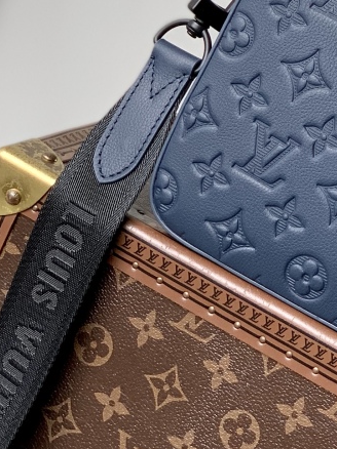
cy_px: -67
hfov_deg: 8.5
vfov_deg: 11.4
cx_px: 479
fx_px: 2222
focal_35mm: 171
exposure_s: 1/122
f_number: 2.4
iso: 20
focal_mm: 6
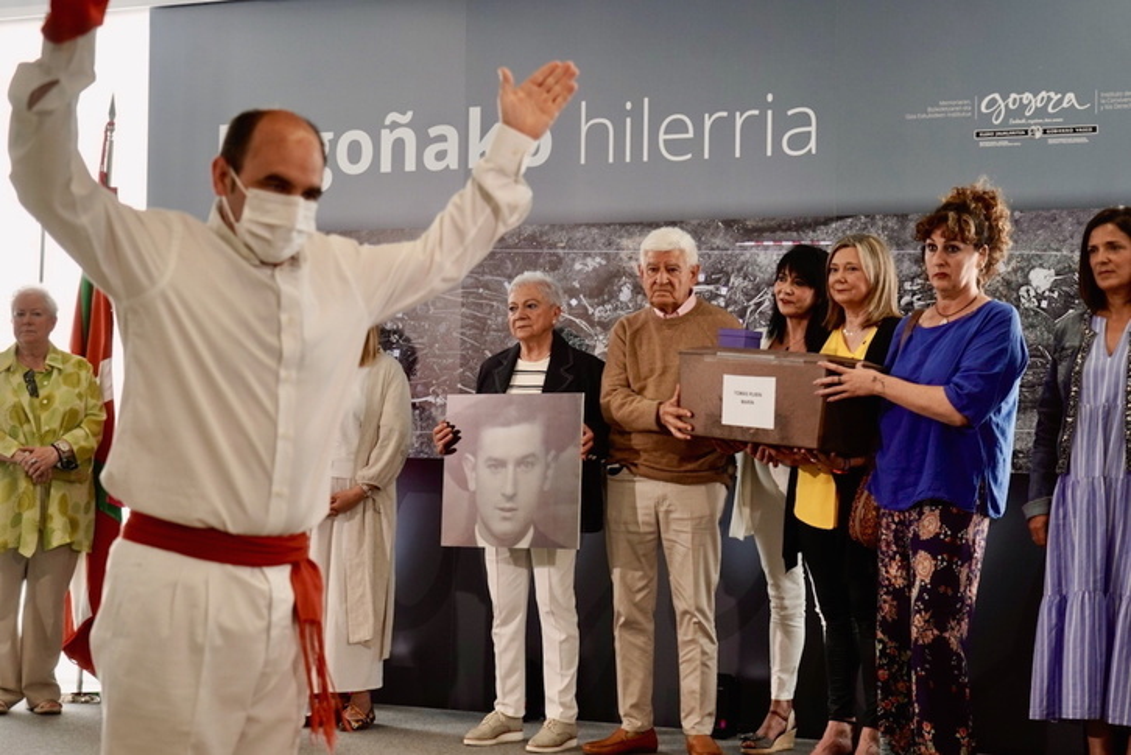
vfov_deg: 25.1
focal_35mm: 54
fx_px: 1697
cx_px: 566
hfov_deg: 36.9
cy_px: 378
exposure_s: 1/320
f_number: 4
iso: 1000
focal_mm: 54
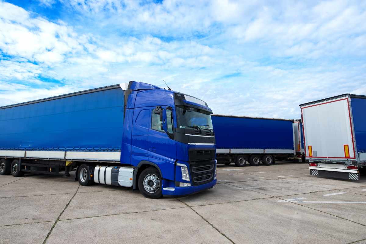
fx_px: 203
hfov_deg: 84.0
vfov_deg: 62.0
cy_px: 122
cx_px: 183
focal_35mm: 20
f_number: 9
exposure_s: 1/640
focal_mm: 20
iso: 320
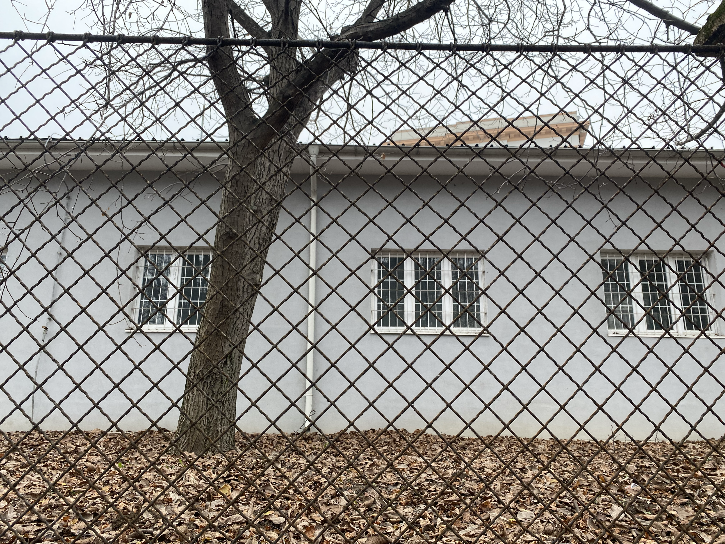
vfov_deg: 53.1
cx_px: 362
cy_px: 272
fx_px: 545
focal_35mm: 26
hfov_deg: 67.3
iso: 32
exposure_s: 1/237
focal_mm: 4.25
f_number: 1.8
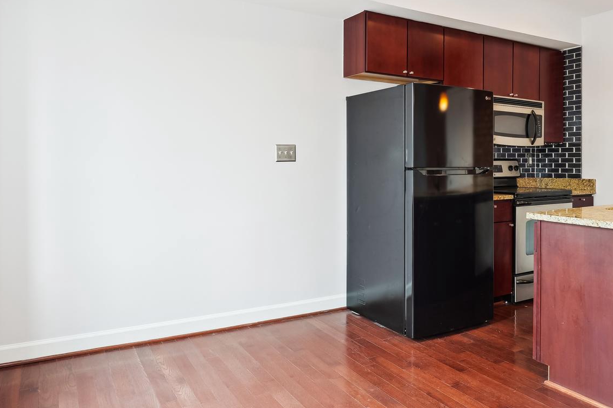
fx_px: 509
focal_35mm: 30
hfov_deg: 61.9
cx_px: 342
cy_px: 158
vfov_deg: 43.4
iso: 100
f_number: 8
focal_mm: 16.5
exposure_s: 1/3.33
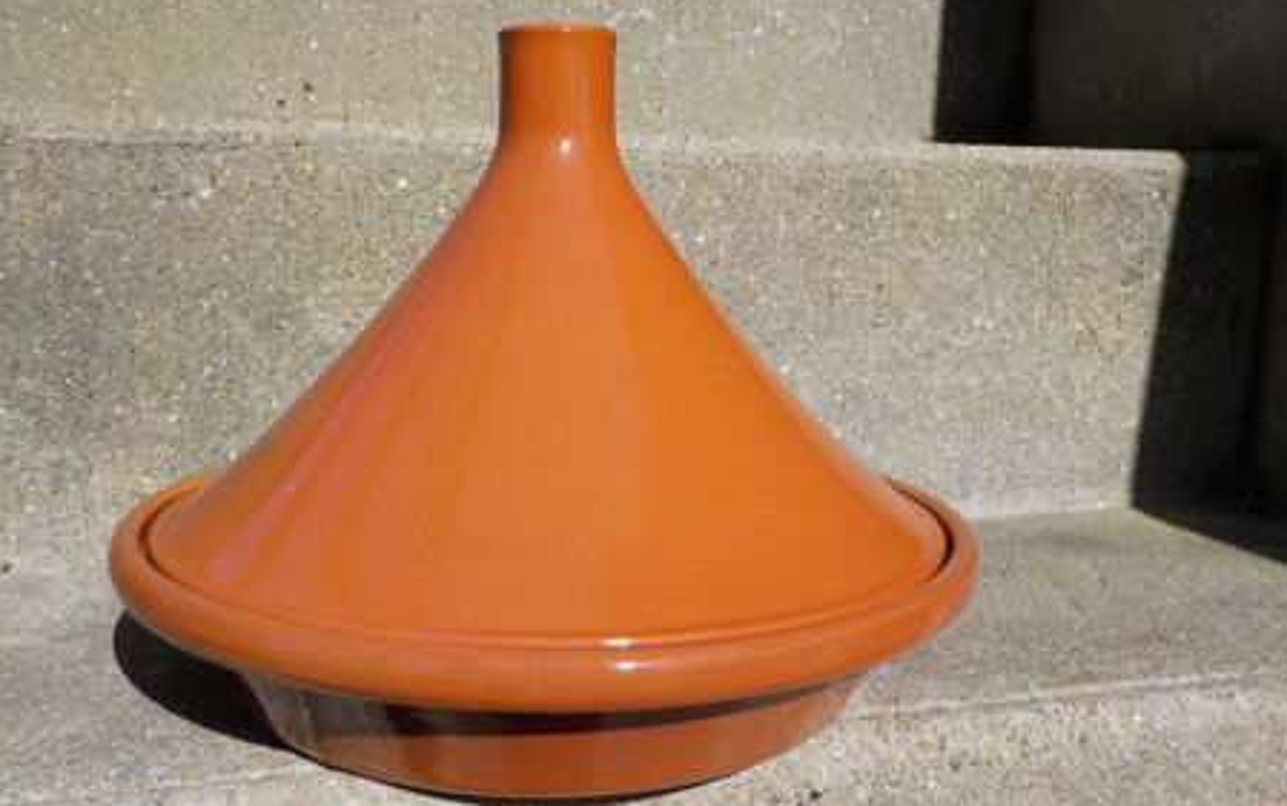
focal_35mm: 34
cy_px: 410
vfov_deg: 37.3
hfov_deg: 56.7
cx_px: 616
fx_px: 1193
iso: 125
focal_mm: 4.1
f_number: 3.3
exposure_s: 1/1250
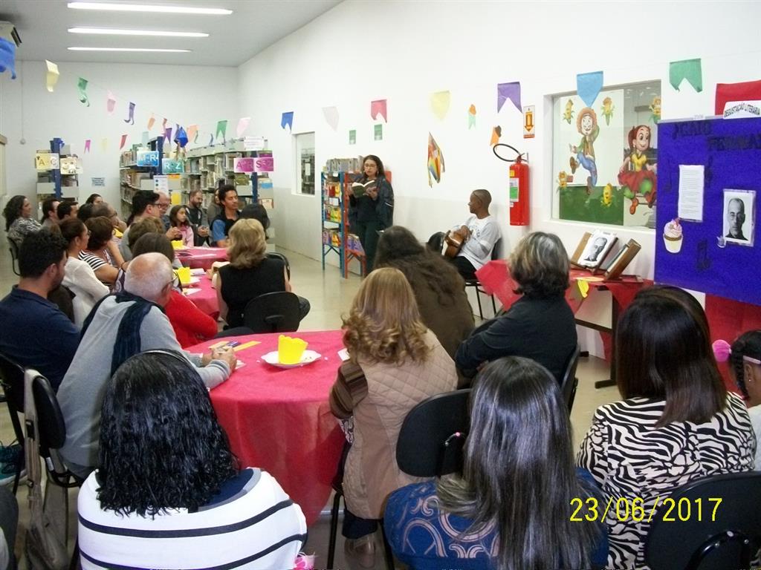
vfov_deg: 40.7
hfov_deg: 52.6
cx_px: 380
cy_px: 285
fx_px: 769
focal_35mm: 35
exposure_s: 1/30
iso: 320
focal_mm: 6.3
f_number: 3.1
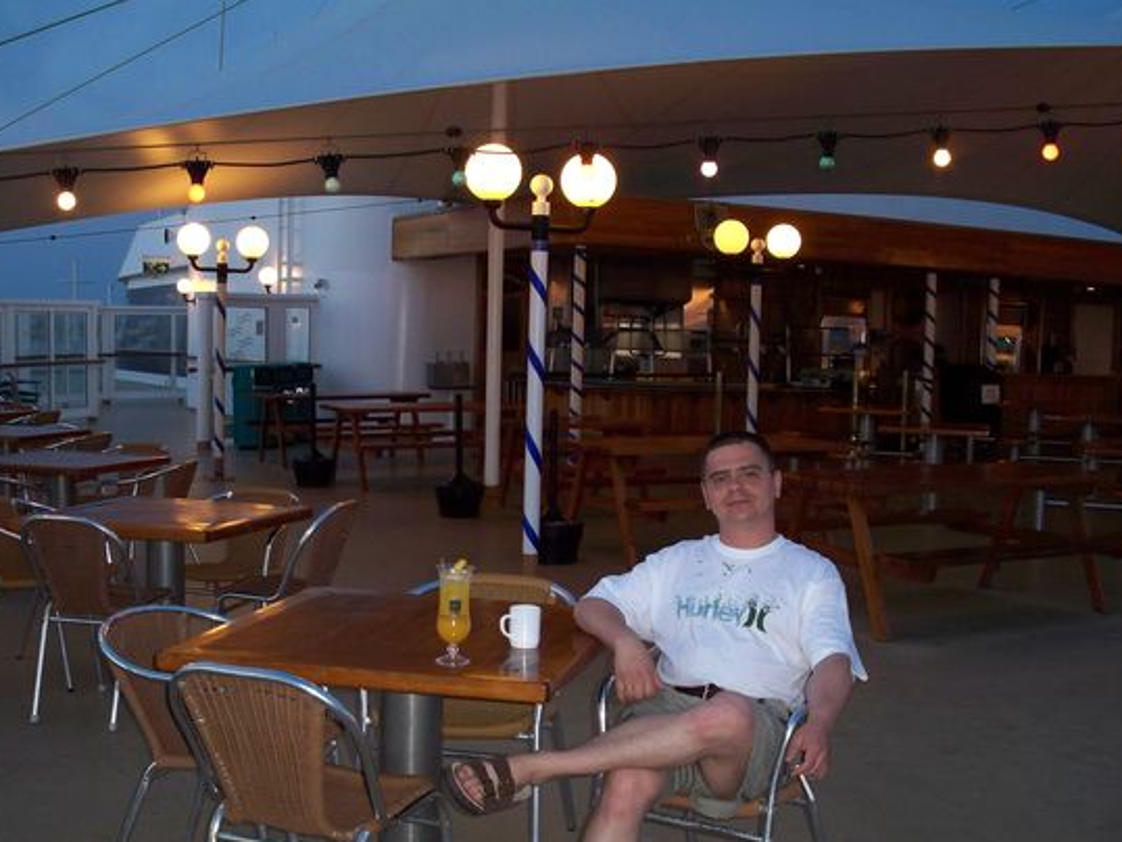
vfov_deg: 32.8
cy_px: 498
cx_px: 553
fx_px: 1427
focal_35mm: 44
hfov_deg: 42.9
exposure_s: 1/30
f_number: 3.4
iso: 200
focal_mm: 7.9
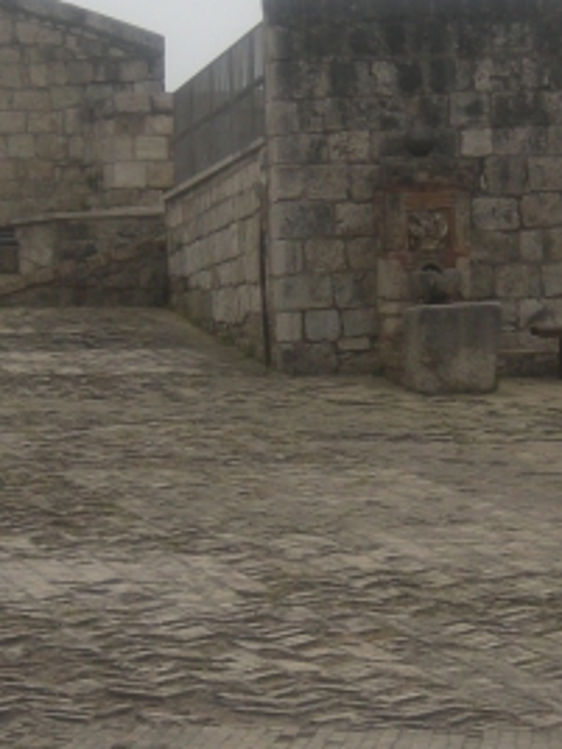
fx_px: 3940
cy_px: 400
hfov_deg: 8.2
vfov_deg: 10.9
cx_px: 352
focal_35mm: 182
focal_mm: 10.1
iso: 64
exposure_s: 1/294
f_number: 4.1
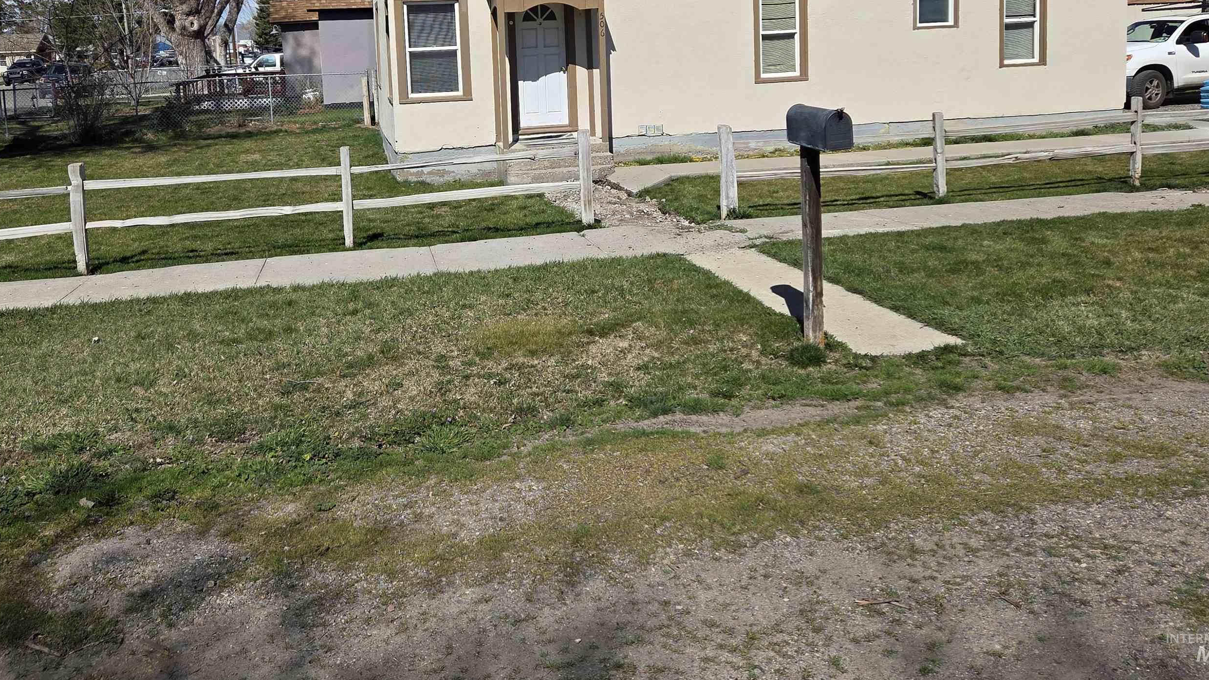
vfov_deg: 36.4
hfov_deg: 62.4
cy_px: 129
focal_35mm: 31
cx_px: 531
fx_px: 994
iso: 64
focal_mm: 5.4
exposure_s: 1/7891
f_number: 1.8
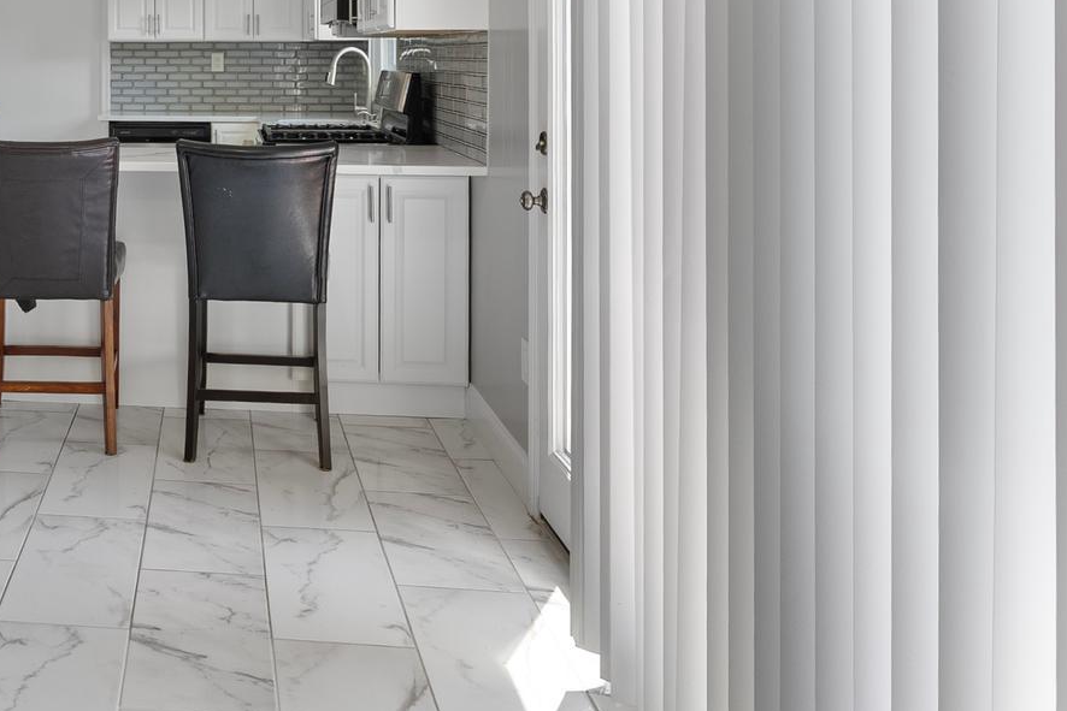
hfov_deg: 46.1
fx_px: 1097
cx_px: 78
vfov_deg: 33.5
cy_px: 38
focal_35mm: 37
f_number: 8
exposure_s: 1/20
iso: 800
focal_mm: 16
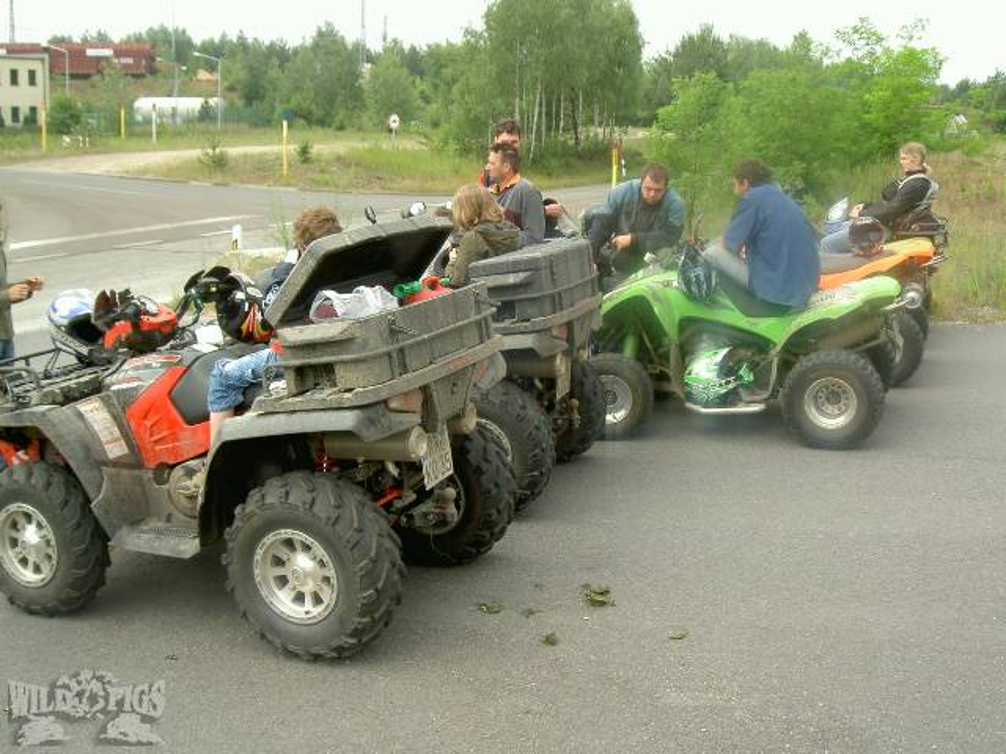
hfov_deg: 47.9
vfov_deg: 36.8
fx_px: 1133
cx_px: 503
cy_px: 377
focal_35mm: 39
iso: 50
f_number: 4.7
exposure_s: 1/100
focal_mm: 8
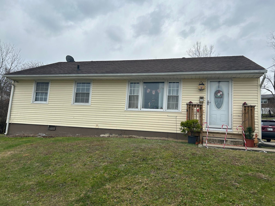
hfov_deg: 67.3
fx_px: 207
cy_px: 103
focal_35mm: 26
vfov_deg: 53.1
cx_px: 138
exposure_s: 1/1621
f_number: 1.5
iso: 50
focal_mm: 5.7
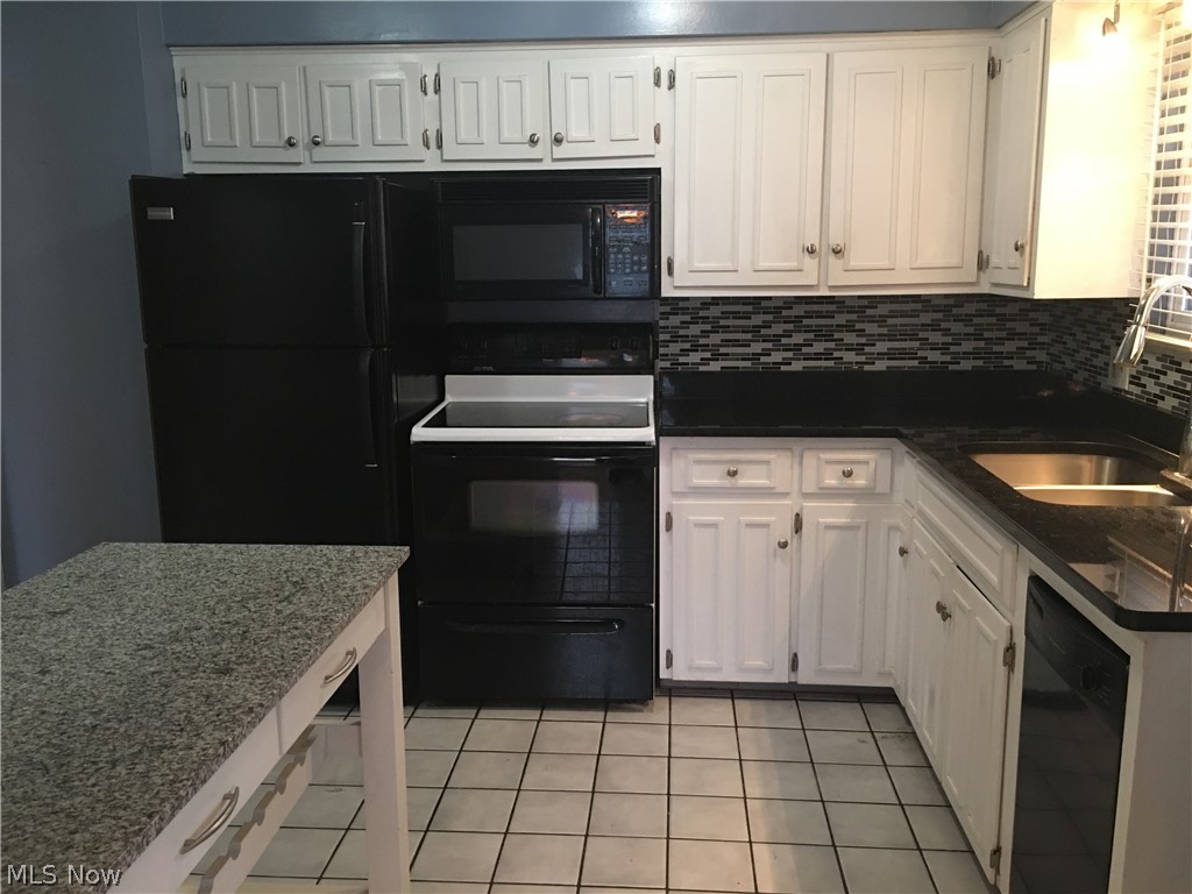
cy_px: 447
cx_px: 596
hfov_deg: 61.7
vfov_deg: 48.2
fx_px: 999
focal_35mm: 29
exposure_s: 1/15
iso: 100
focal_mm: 4.15
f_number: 2.2
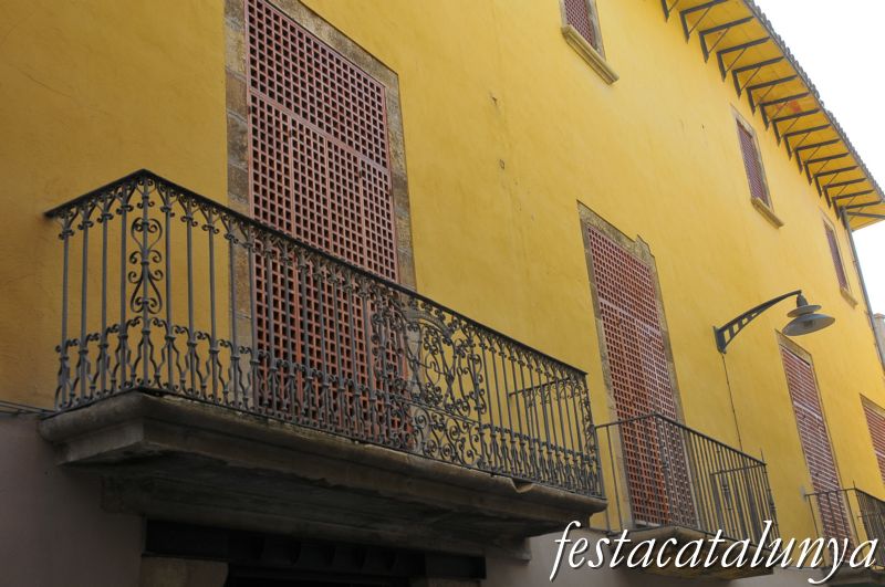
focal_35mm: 39
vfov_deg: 34.1
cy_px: 294
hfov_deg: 49.6
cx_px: 442
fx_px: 957
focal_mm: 26
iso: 200
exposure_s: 1/160
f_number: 6.3
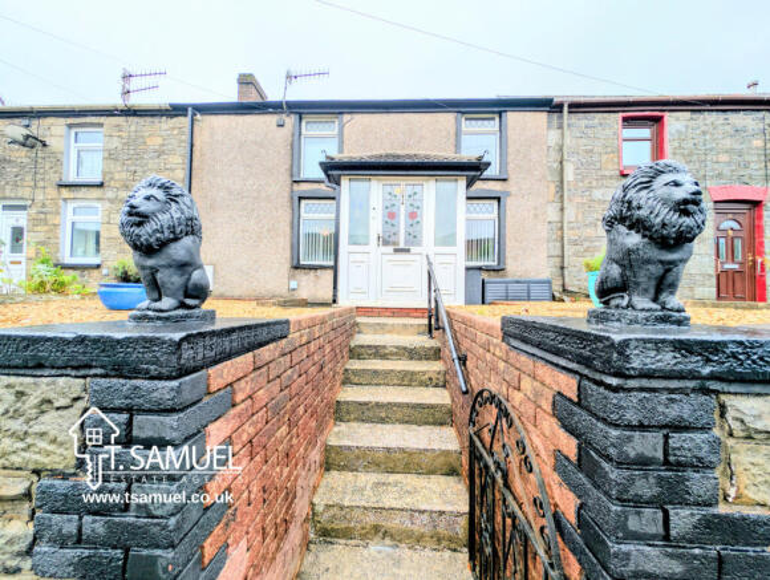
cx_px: 385
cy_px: 290
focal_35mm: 12
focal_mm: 2.23
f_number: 1.95
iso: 39
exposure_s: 1/519
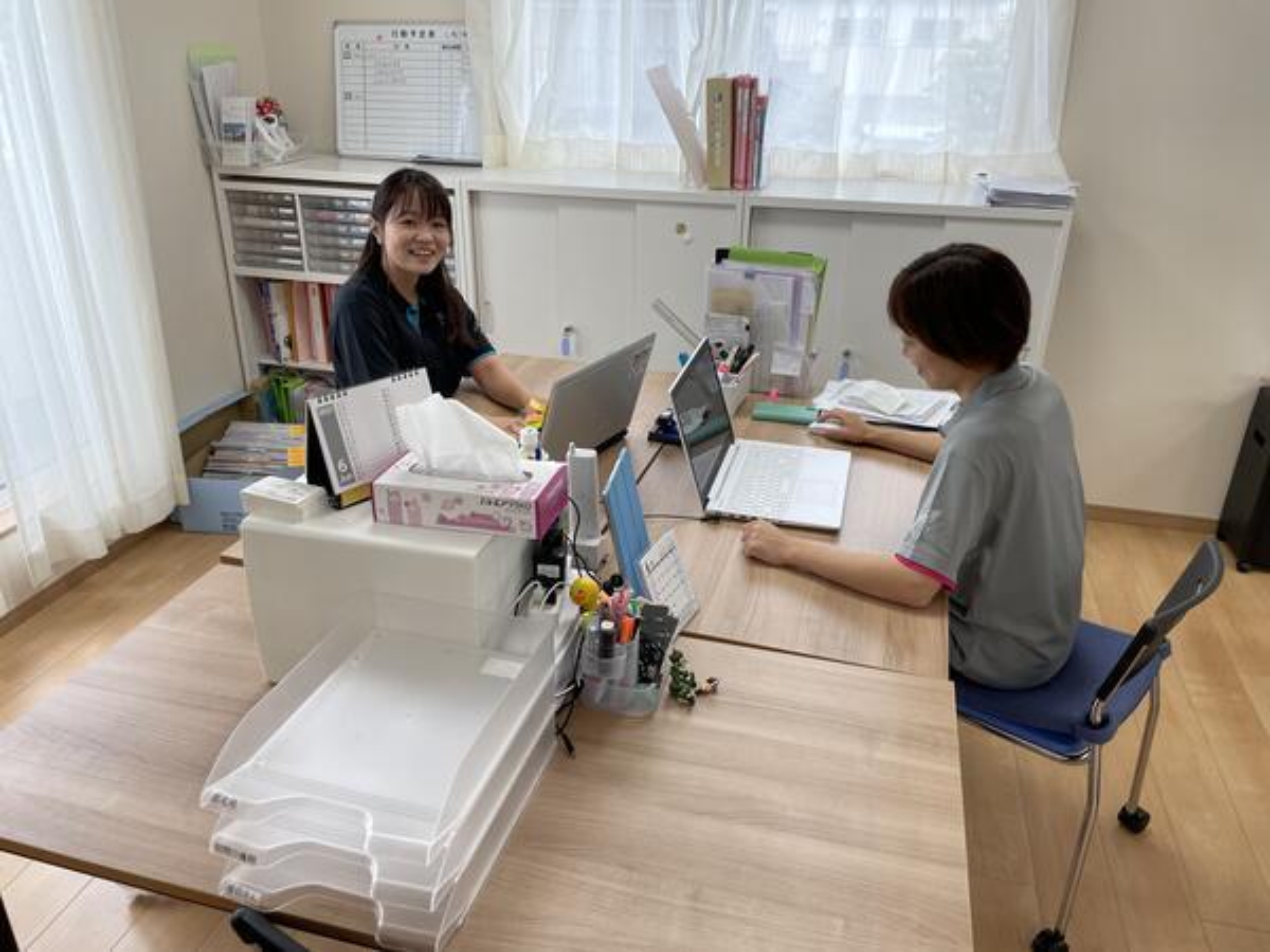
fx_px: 954
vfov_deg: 53.1
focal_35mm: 26
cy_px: 476
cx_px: 635
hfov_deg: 67.3
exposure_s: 1/154
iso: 32
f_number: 1.6
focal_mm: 4.2
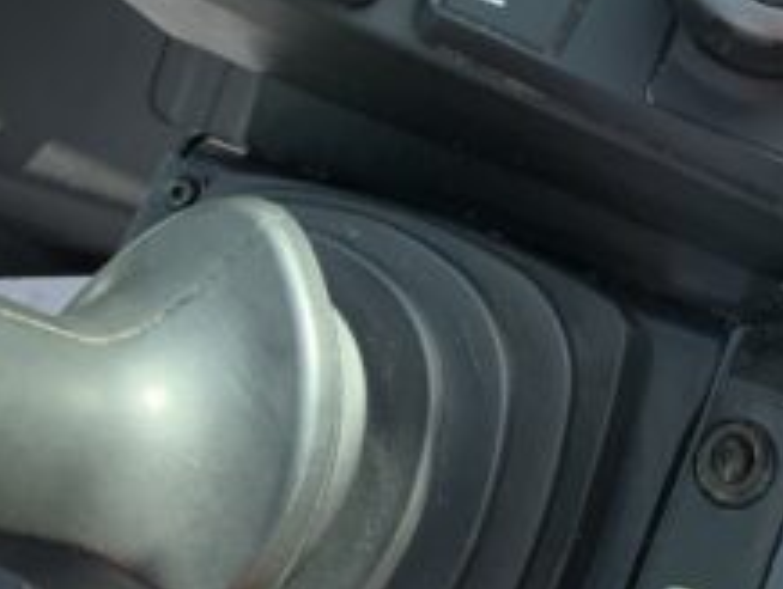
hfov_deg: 22.1
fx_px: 1925
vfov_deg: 16.1
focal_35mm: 85
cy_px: -266
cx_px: 797
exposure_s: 1/268
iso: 16
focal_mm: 3
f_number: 1.8
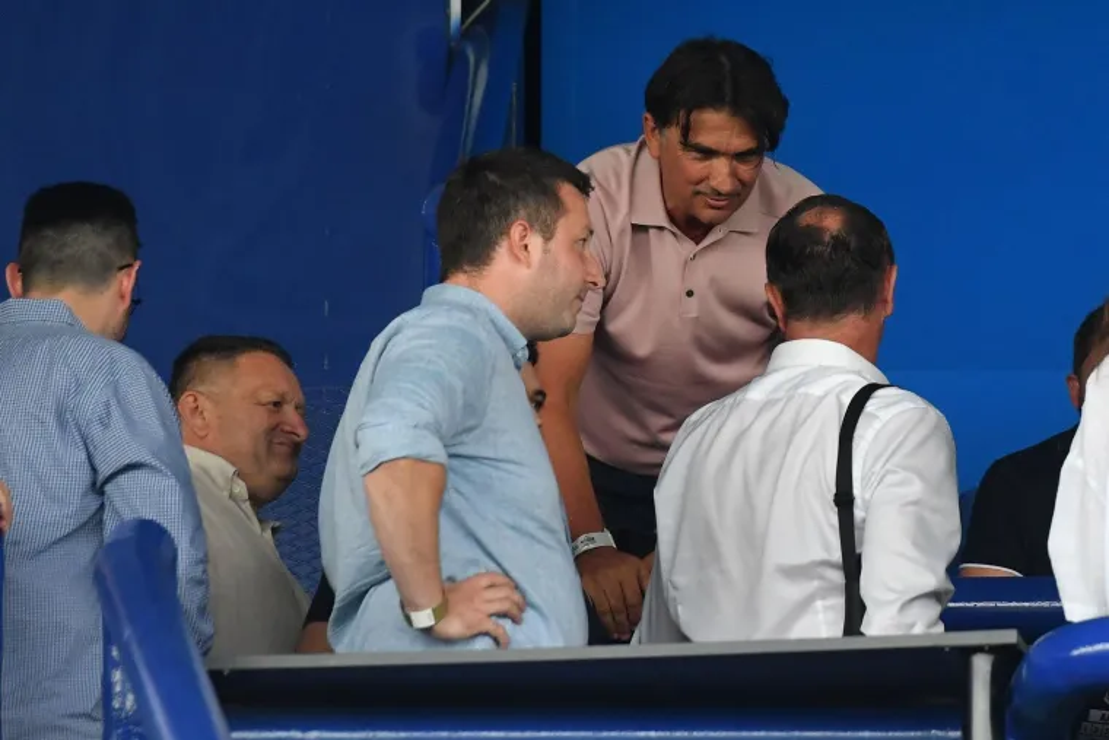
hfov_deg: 10.3
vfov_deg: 6.9
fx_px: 6162
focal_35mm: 200
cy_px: 370
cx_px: 554
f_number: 5
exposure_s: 1/320
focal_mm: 200
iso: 1600
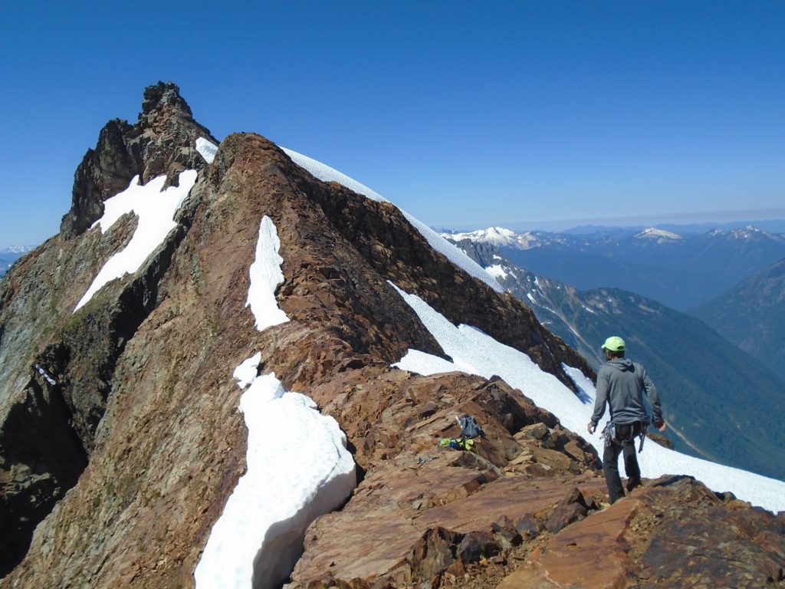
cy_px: 294
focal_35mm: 26
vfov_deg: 53.1
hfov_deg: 67.3
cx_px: 392
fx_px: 590
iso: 100
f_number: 8
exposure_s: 1/250
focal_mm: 4.6
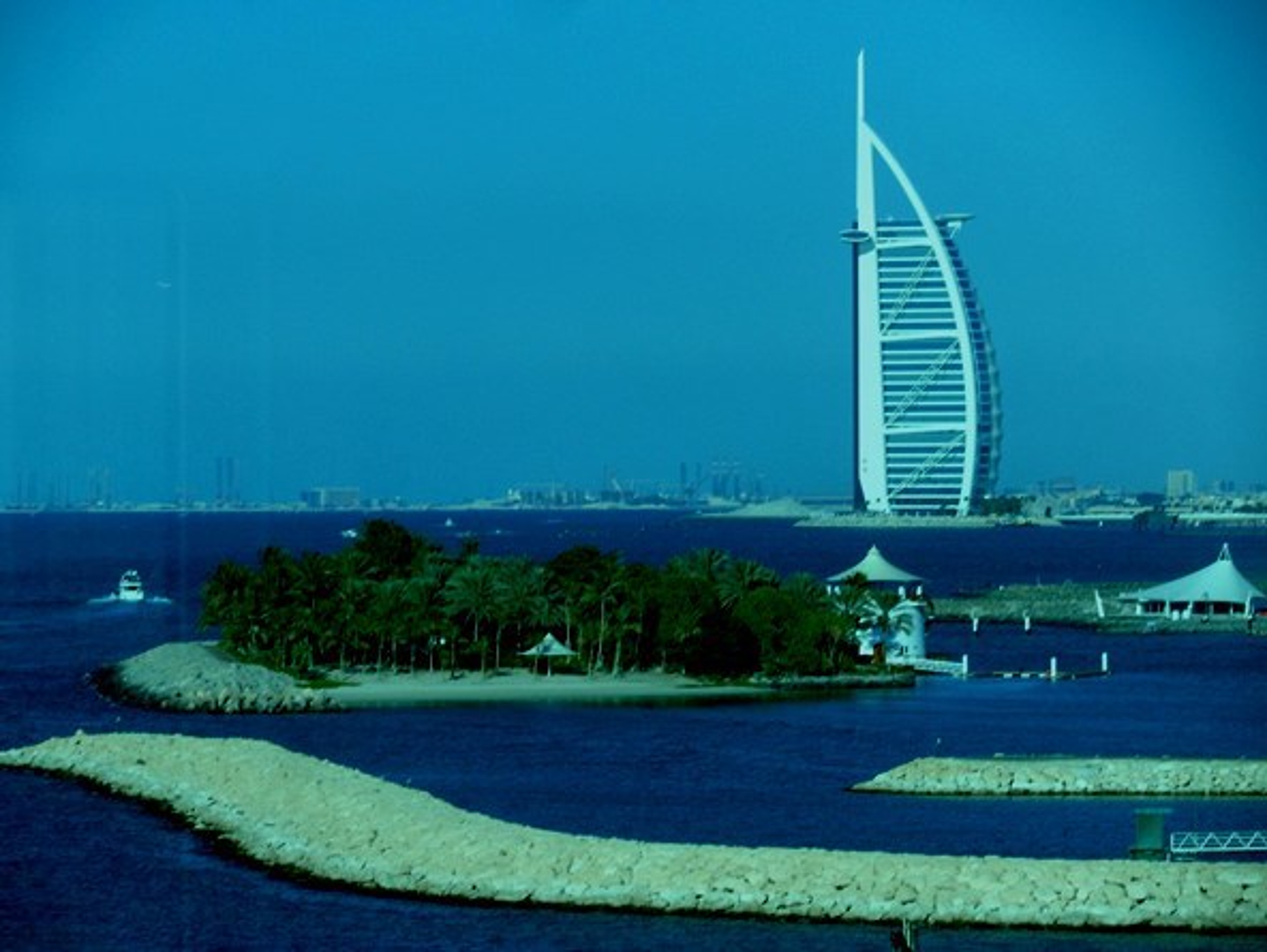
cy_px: 476
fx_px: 7693
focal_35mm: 210
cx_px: 634
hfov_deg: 9.4
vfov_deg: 7.1
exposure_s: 1/250
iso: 80
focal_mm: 34.8
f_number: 6.5
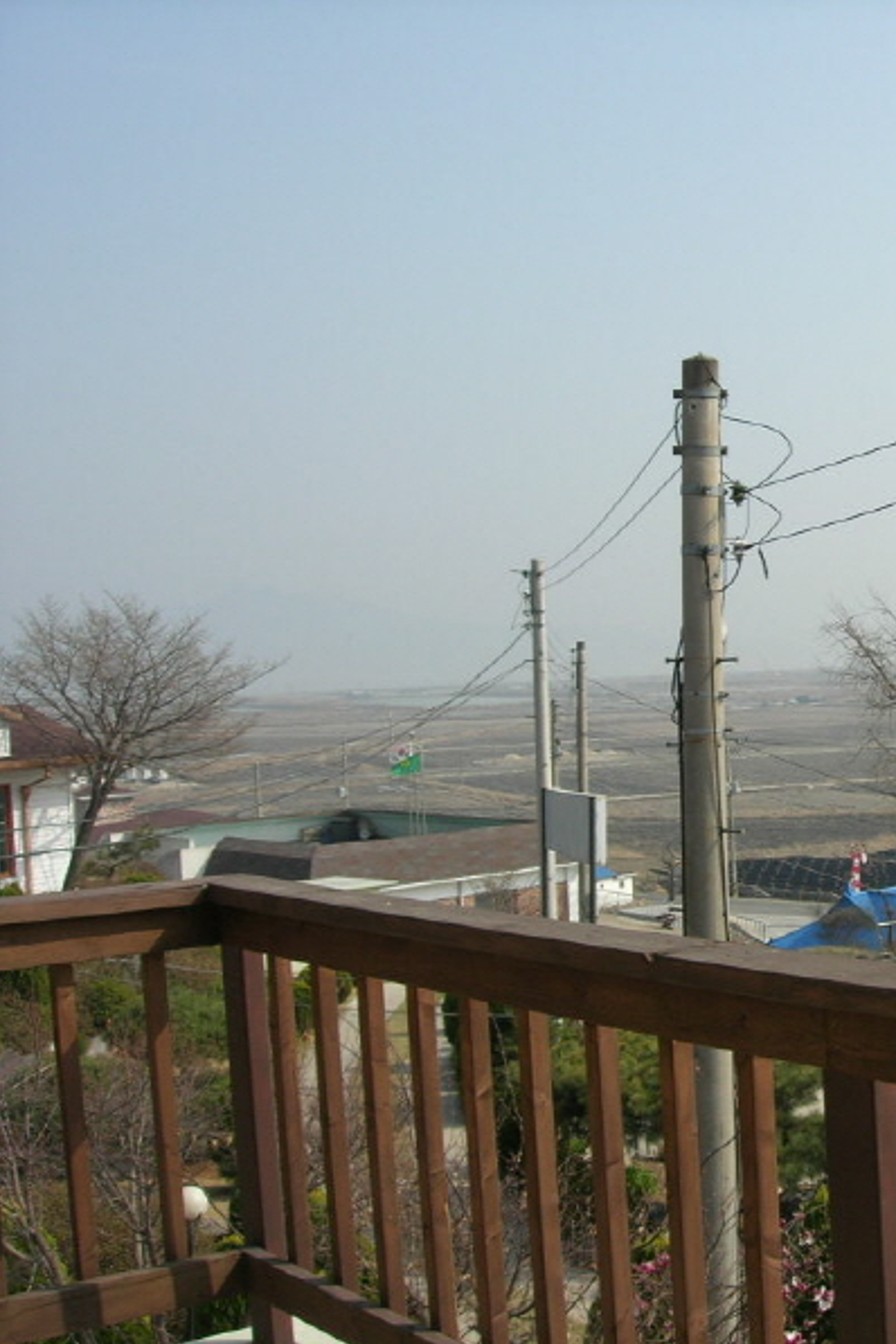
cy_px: 673
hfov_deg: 24.4
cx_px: 898
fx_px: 1979
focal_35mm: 53
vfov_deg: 37.5
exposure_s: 1/592
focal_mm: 7.8
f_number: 4.8
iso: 64
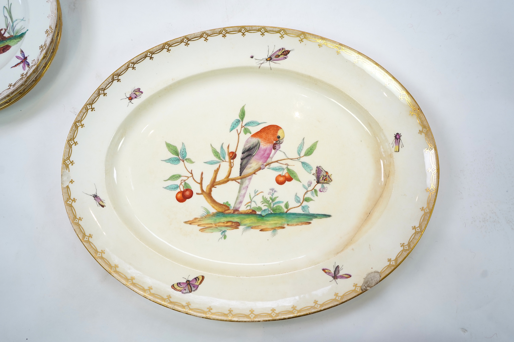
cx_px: 257
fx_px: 428
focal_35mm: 30
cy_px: 171
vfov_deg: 43.6
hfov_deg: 61.9
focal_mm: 30
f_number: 5
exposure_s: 1/100
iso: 320
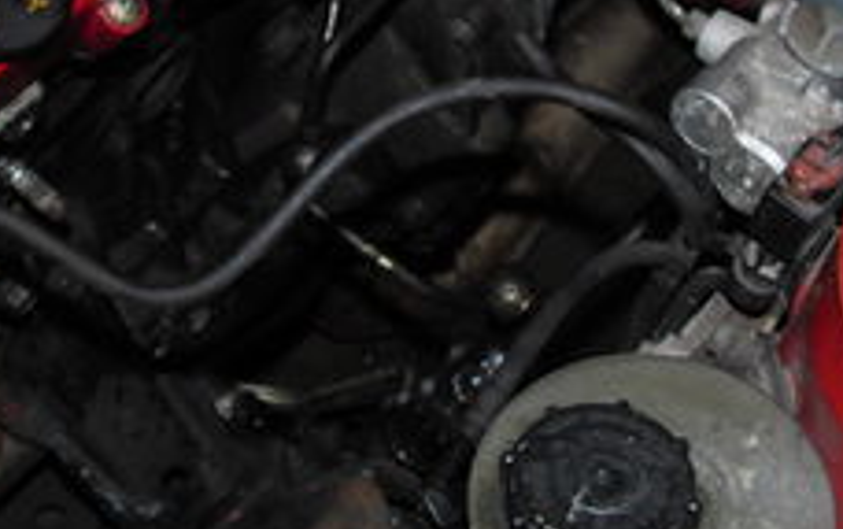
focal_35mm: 107
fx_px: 2461
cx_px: 303
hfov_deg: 19.4
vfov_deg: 12.1
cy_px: 18
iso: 100
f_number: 2.7
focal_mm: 7.3
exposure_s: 1/60
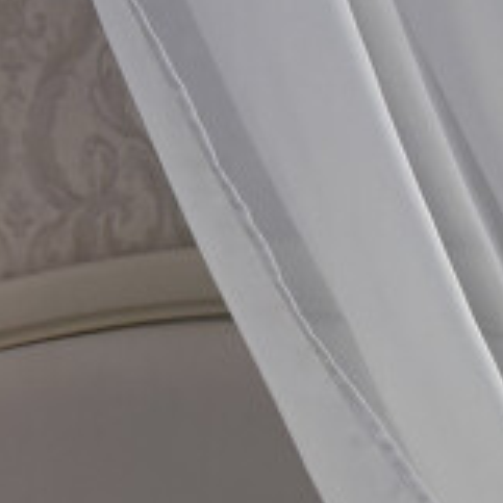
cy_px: 550
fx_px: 3469
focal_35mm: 211
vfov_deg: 8.2
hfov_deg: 7.9
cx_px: 1070
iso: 100
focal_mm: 6.86
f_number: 1.78
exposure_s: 1/100
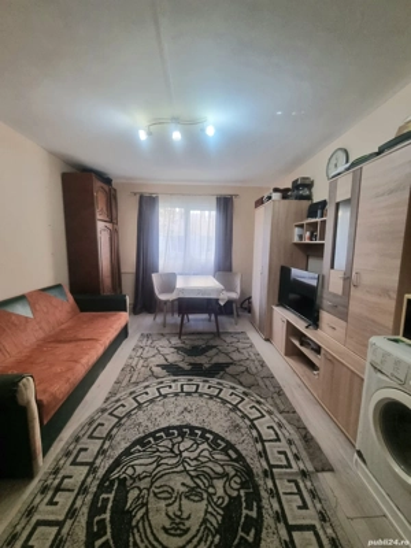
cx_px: 206
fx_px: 206
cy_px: 274
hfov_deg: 89.9
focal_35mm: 13
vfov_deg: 106.2
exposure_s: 1/50
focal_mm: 2.2
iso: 320
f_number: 2.2
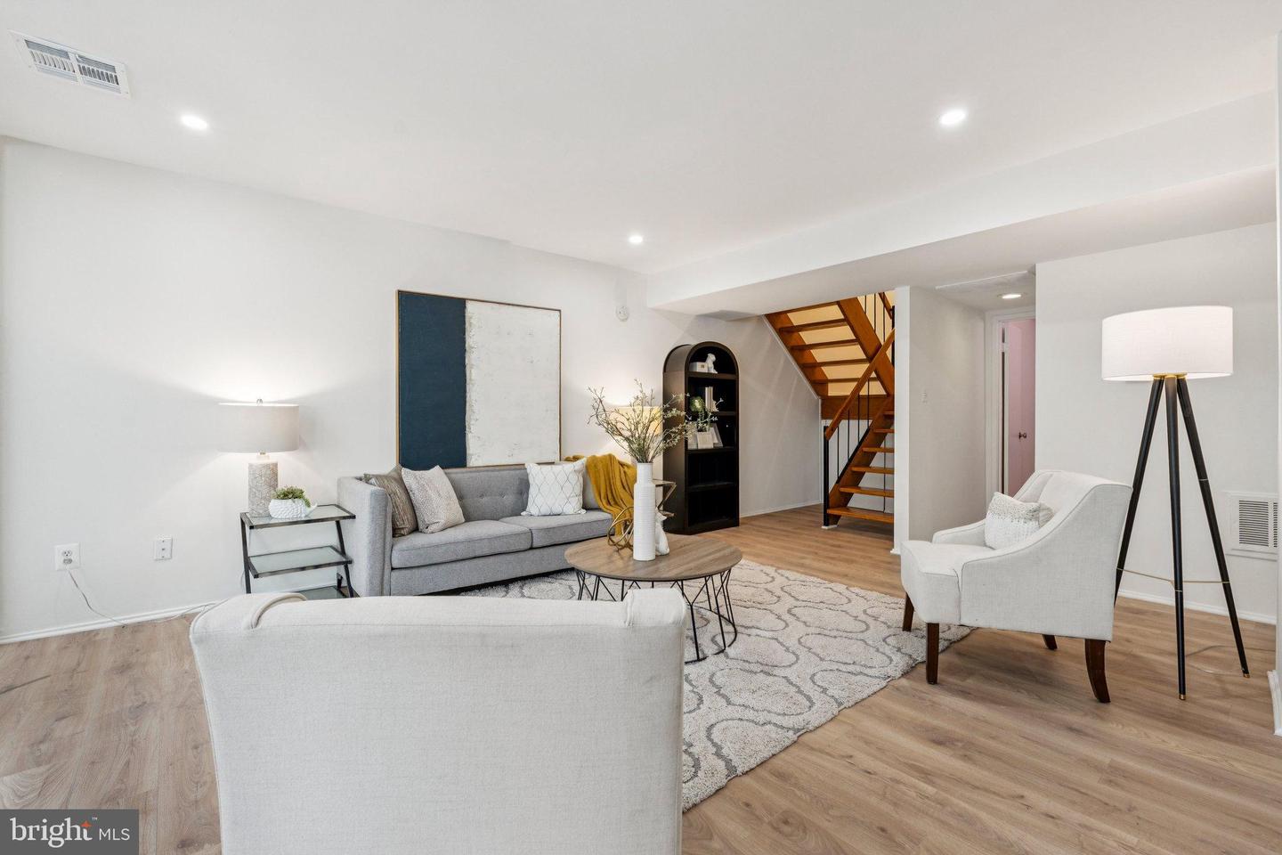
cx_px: 641
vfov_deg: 73.7
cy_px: 428
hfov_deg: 96.7
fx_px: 570
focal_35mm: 16
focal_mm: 16
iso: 400
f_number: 8
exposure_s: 1/20
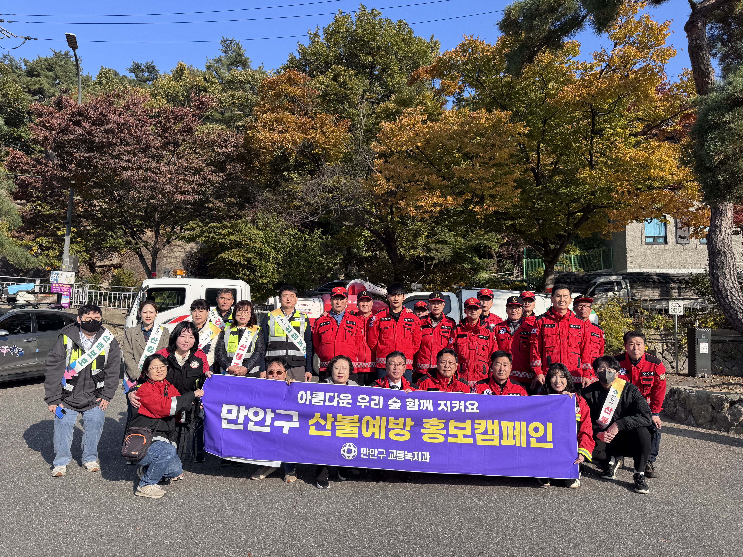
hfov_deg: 71.6
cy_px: 278
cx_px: 372
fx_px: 515
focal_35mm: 24
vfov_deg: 56.8
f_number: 1.78
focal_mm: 6.76
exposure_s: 1/3247
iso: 80
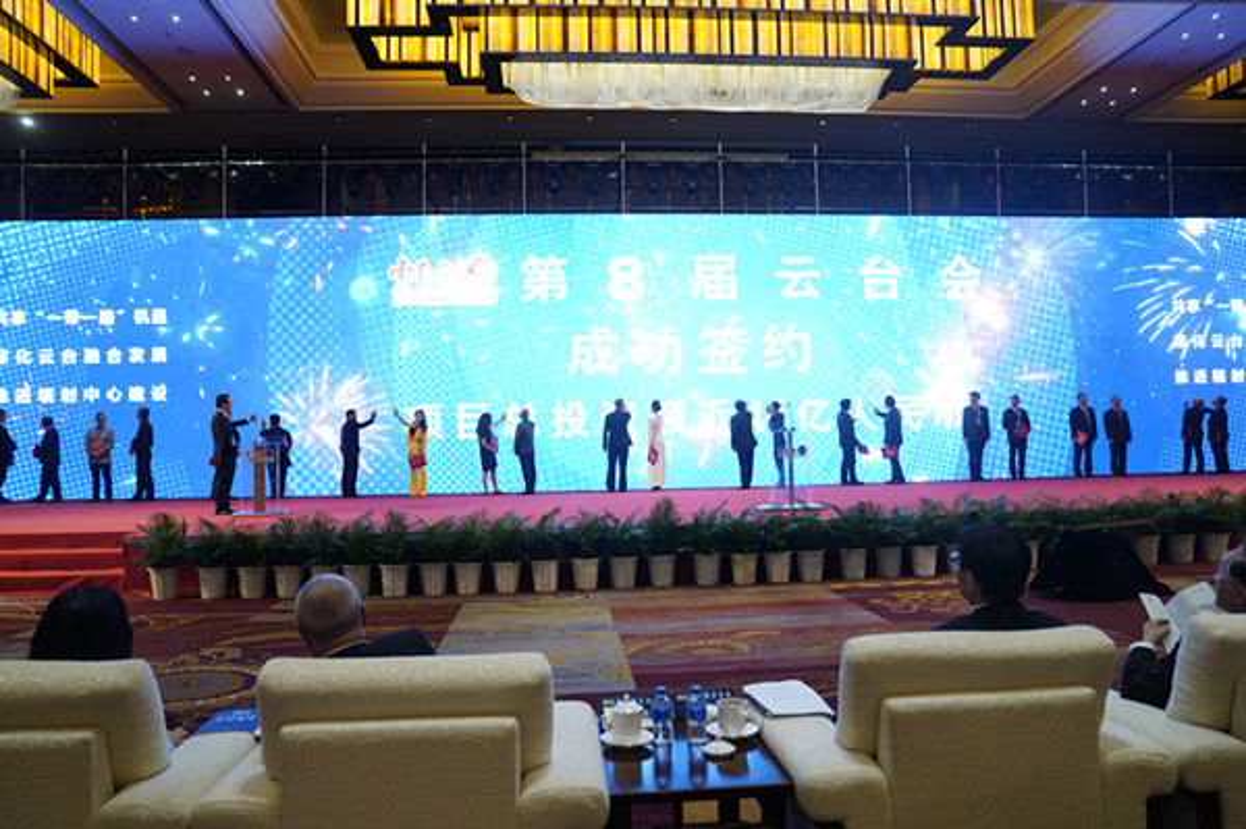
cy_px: 414
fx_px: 830
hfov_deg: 73.8
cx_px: 623
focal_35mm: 24
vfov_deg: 53.1
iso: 640
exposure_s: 1/100
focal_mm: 24
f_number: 2.8
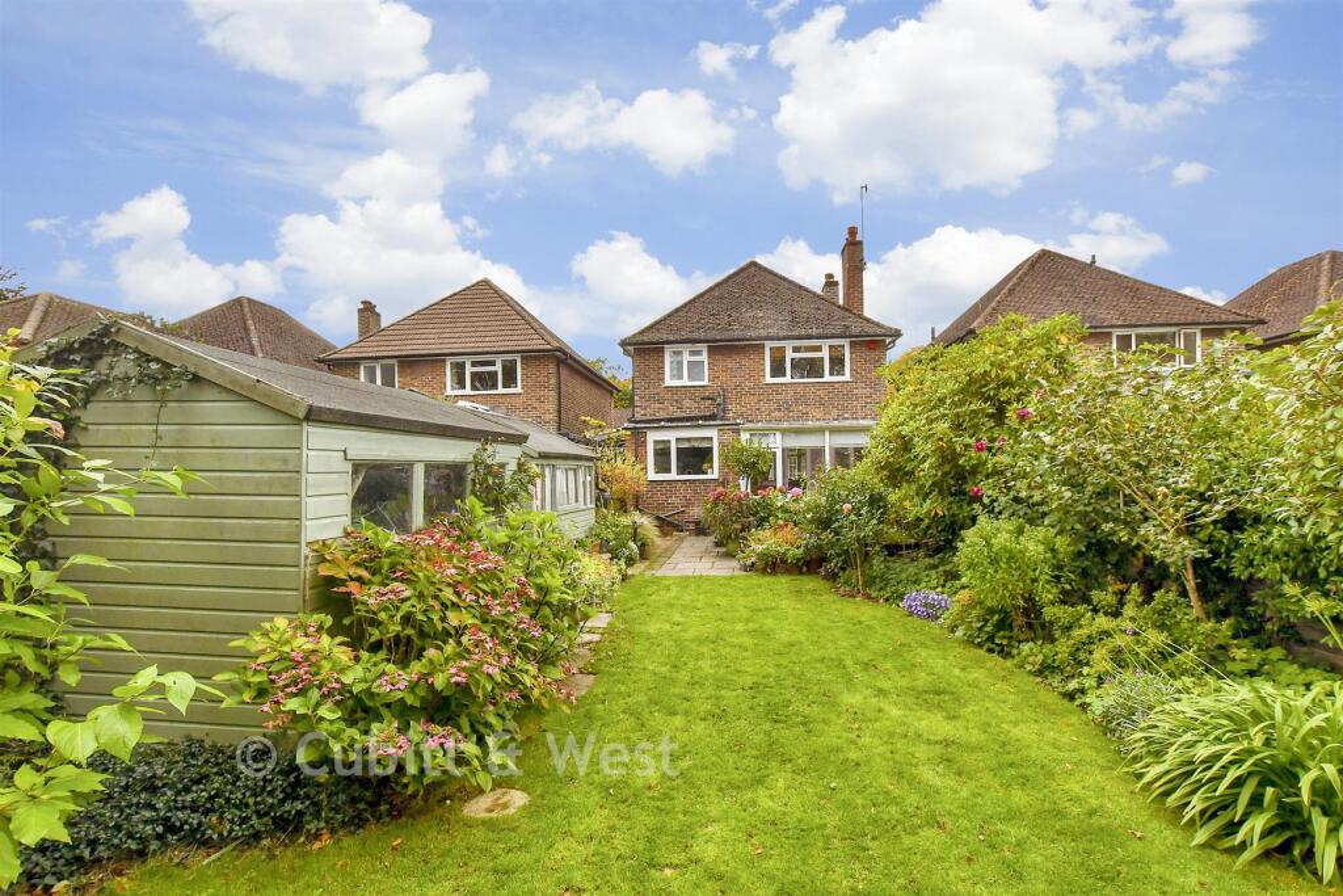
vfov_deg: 77.3
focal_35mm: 15
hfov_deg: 100.4
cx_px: 672
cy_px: 448
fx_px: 560
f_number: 8
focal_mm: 10
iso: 400
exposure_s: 1/500
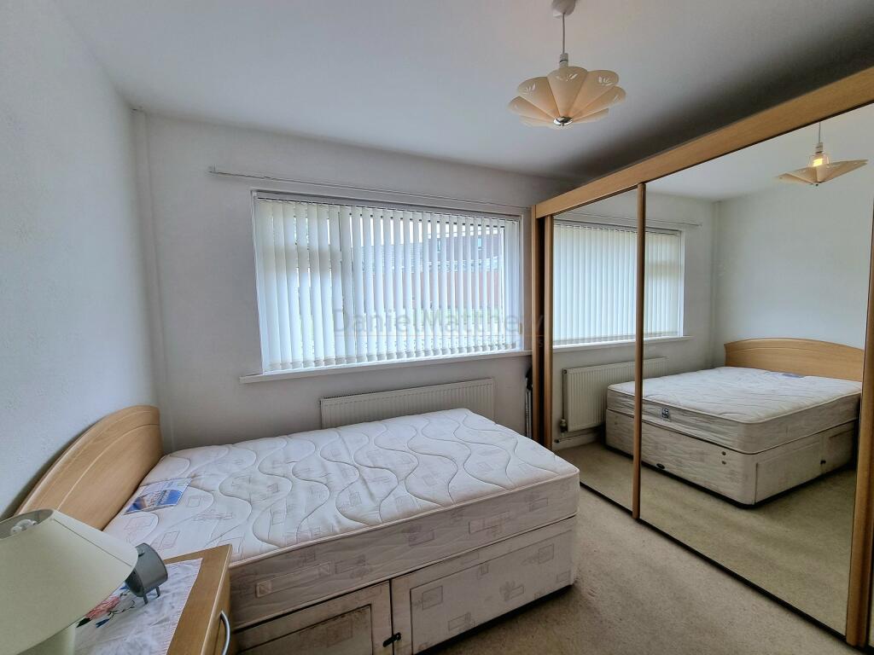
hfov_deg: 106.2
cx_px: 437
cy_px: 328
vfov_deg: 89.9
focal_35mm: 13
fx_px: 328
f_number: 2.2
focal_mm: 2.2
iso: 50
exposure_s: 1/185
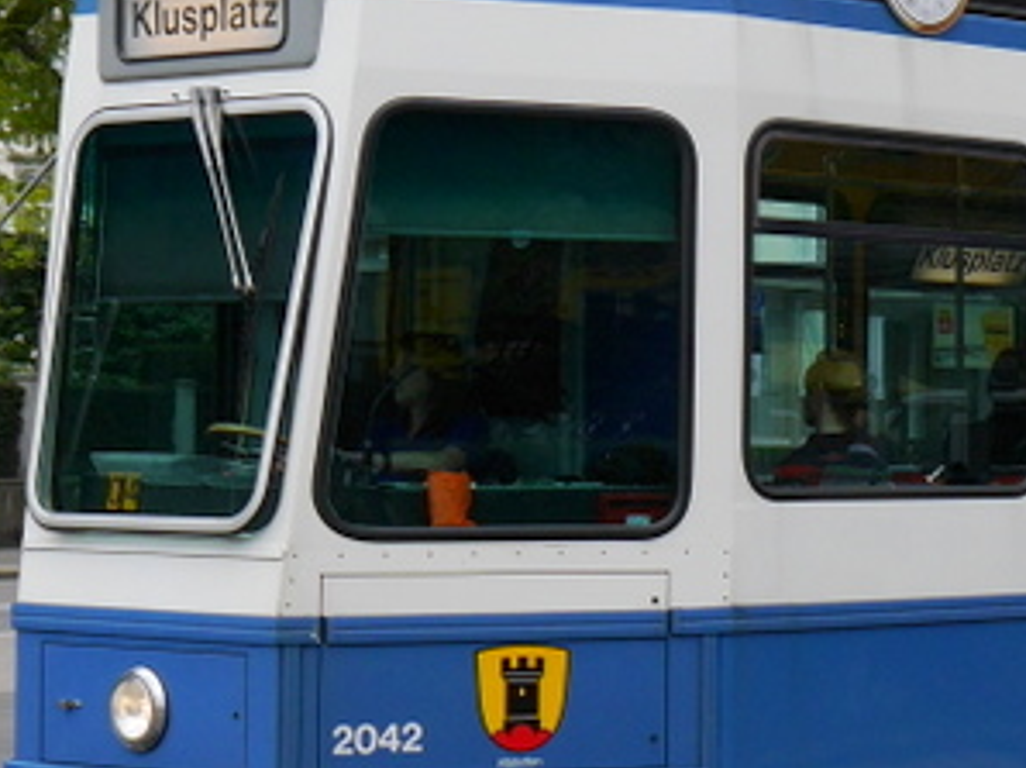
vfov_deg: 11.1
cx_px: 1116
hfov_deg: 14.5
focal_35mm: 133
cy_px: 294
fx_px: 3939
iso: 160
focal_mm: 18
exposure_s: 1/200
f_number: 5.6
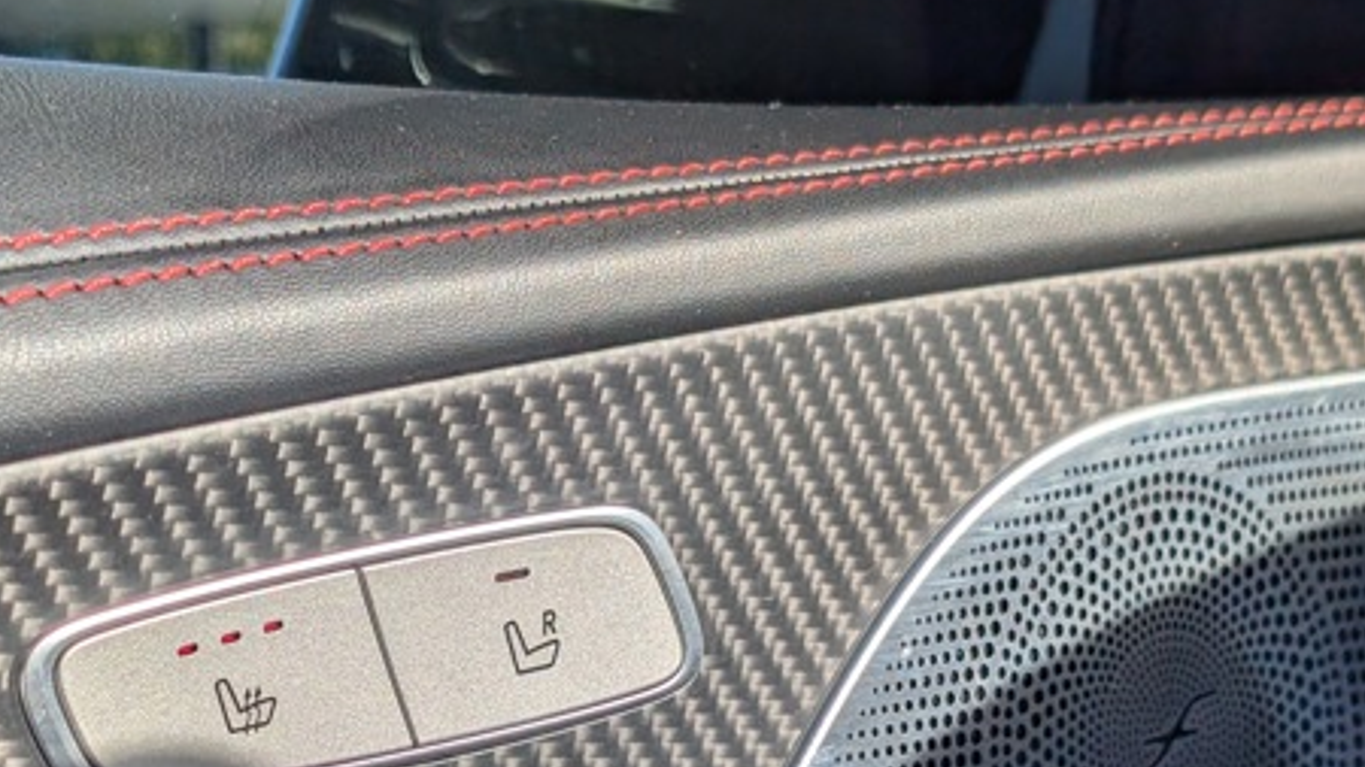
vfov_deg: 12.5
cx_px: 516
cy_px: 861
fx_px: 3438
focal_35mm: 95
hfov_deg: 22.4
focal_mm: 6.9
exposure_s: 1/670
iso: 19
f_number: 1.68
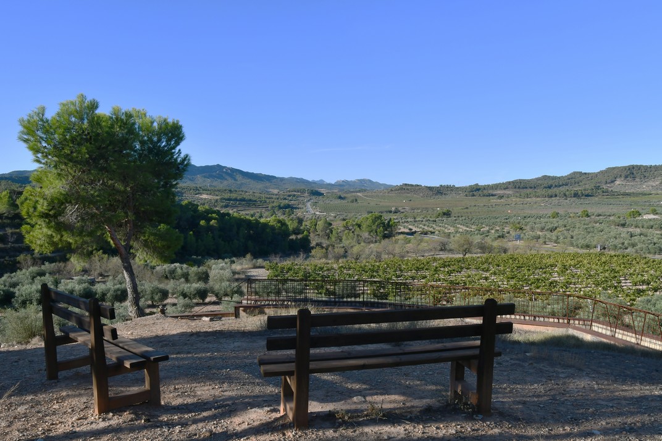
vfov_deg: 47.9
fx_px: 497
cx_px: 331
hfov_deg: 67.4
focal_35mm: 27
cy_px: 220
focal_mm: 18
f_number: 11
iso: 200
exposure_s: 1/250
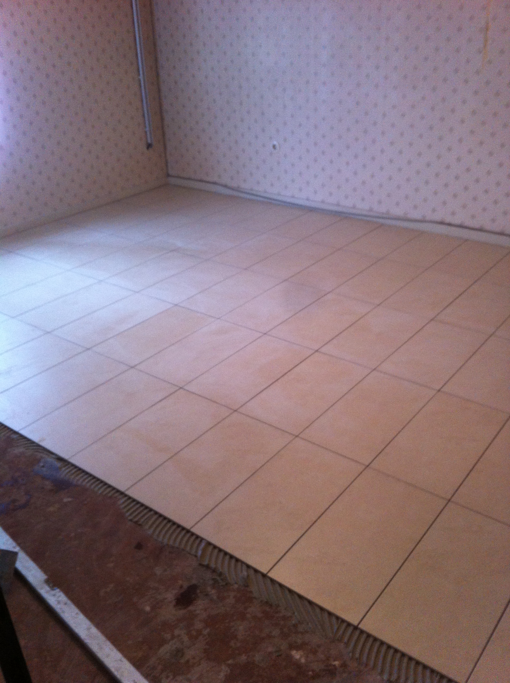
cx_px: 255
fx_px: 689
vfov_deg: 52.7
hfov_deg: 40.6
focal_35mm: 35
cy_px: 342
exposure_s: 1/17
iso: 160
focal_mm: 3.85
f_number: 2.8
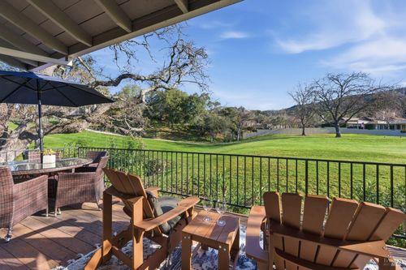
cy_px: 135
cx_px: 203
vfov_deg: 81.2
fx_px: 158
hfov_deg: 104.3
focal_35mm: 14
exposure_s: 1/2000
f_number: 8
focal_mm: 14
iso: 800
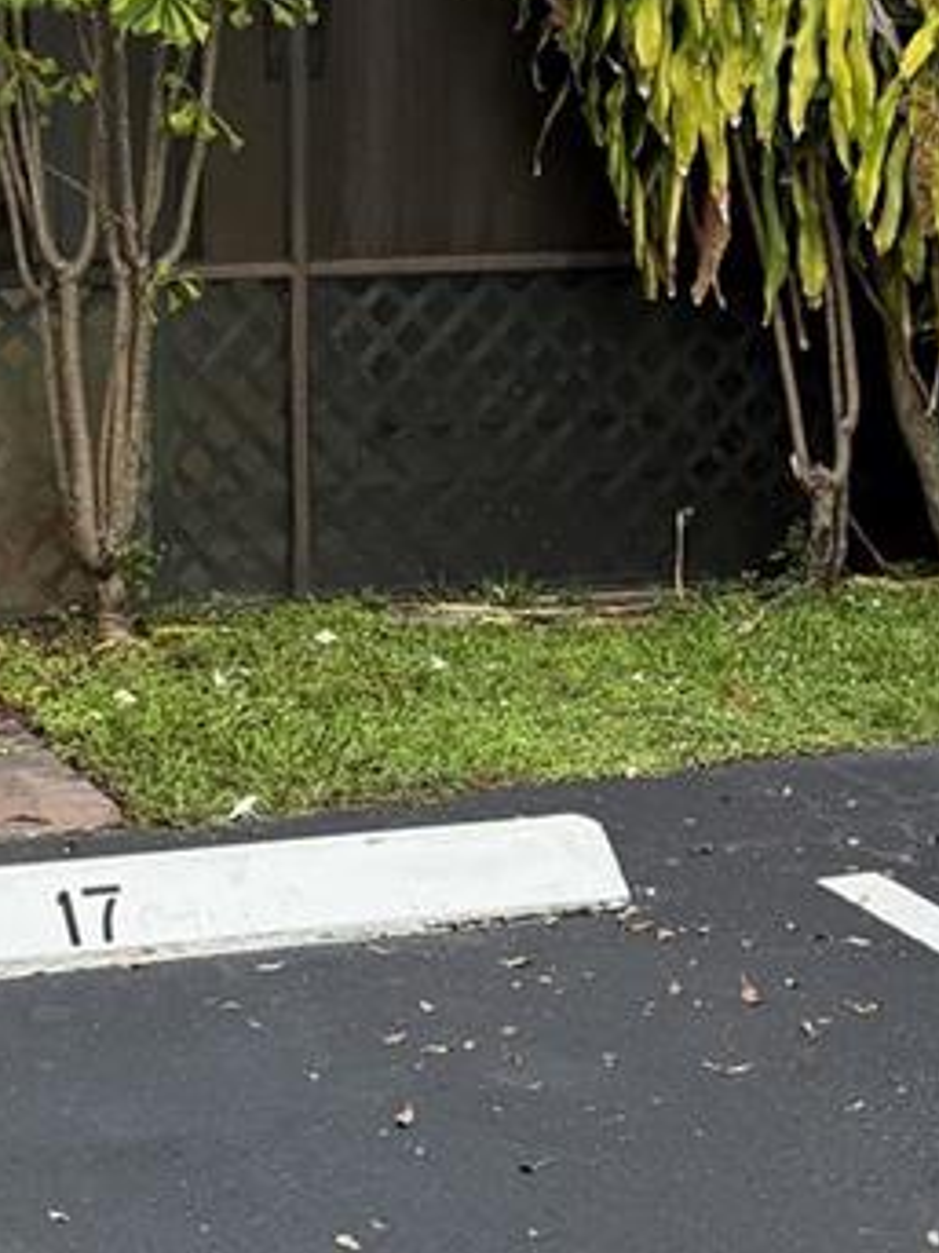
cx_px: 106
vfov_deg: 22.9
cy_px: 234
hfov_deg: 17.3
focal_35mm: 84
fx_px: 3040
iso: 80
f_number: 1.78
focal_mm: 6.76
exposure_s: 1/607
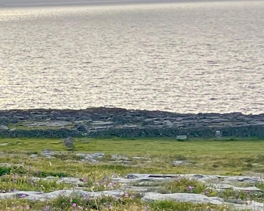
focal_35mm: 118
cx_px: -325
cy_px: 136
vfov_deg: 13.0
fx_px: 922
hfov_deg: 13.2
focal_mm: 4.2
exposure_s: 1/1350
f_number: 1.6
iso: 32
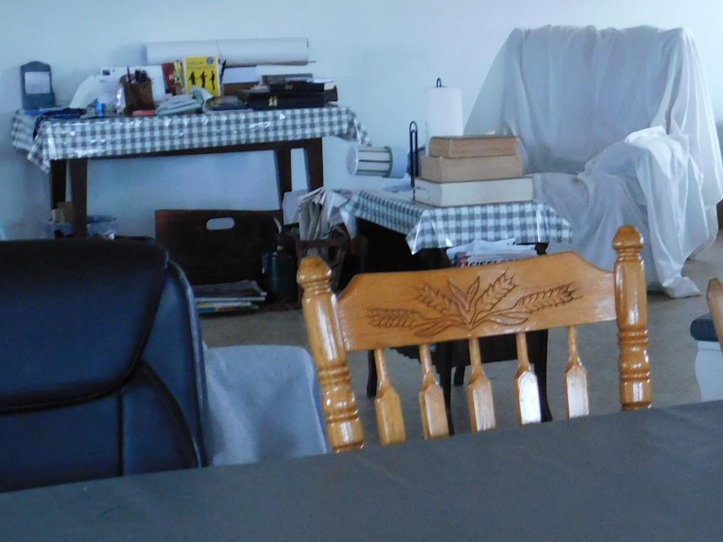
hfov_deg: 17.5
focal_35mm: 110
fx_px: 2297
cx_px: 701
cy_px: 231
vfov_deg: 13.5
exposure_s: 1/8
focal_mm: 9
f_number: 3.8
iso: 400
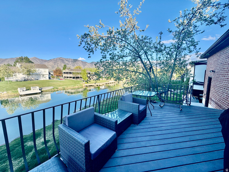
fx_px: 93
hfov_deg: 102.1
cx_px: 114
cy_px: 86
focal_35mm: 14
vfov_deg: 85.7
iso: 50
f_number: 2.2
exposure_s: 1/720
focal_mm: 2.22
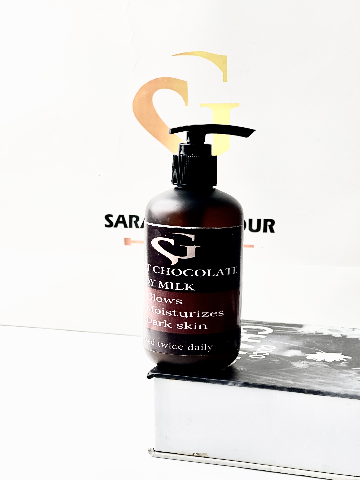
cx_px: 180
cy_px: 240
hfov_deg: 19.1
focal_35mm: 77
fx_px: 1068
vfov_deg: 25.3
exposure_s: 1/100
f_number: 2.8
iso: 50
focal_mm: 9
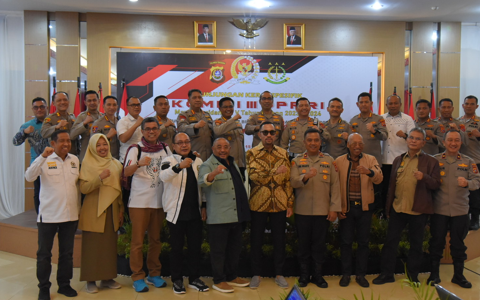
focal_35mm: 43
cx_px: 250
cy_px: 145
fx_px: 563
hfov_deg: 46.2
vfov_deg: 29.9
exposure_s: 1/125
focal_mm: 38
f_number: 4.5
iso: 3200
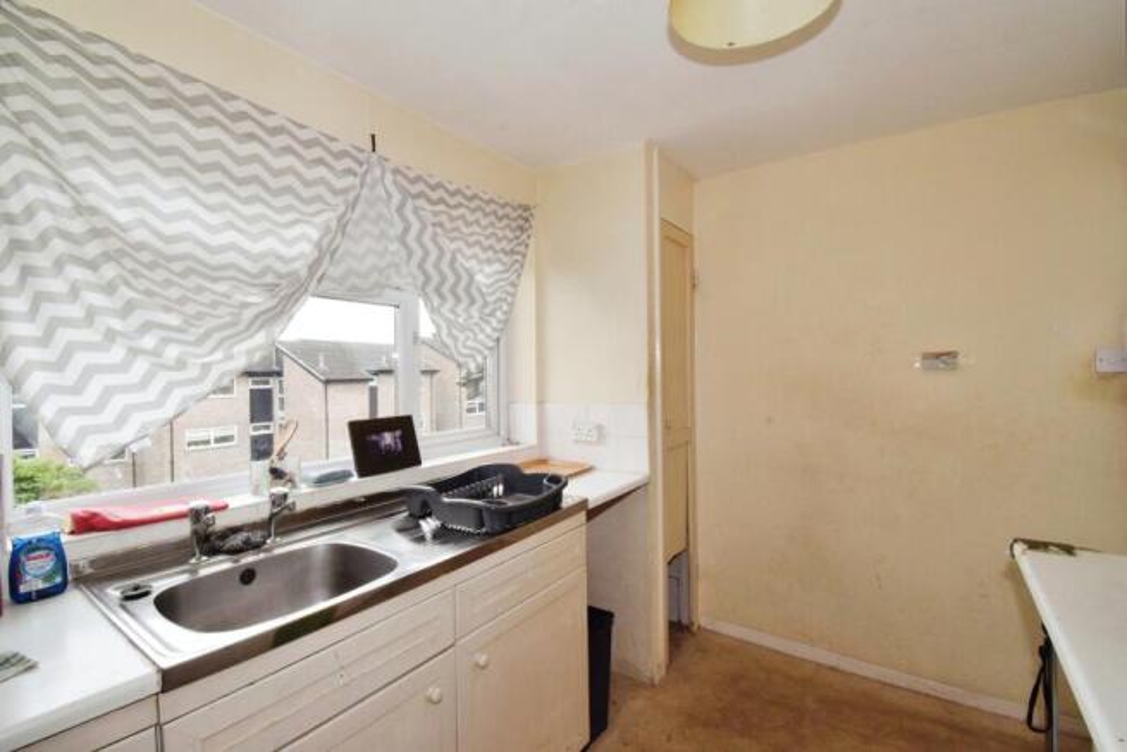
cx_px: 564
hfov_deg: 100.4
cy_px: 376
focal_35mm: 15
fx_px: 470
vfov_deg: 77.4
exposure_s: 1/60
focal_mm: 10
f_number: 11
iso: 1000
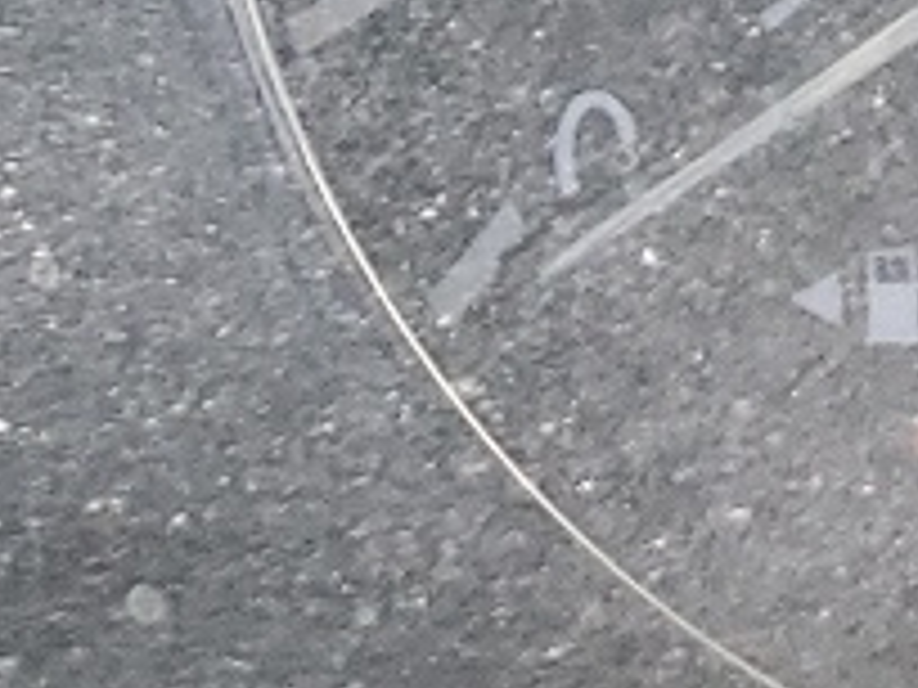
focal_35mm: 204
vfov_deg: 7.0
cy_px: -778
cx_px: -837
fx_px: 5410
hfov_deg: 9.2
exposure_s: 1/60.2
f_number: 1.5
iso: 134
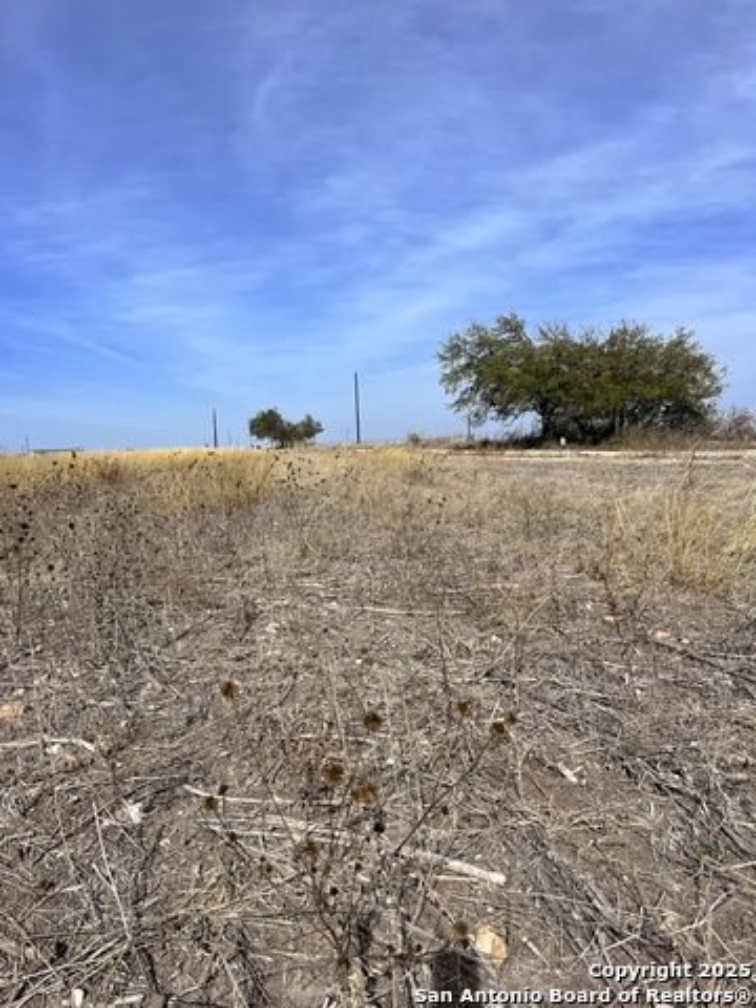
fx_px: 757
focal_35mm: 26
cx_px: 378
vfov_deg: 67.3
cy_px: 504
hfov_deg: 53.1
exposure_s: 1/6211
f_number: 1.5
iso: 50
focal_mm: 5.7
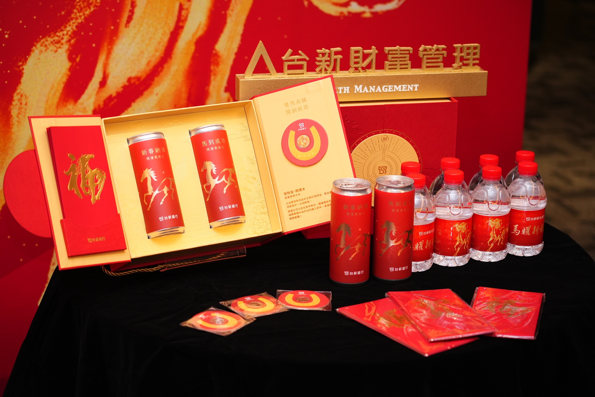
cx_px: 298
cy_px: 198
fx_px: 1289
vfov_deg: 17.5
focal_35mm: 78
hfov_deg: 26.0
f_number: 4
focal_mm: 78
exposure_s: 1/160
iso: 1600
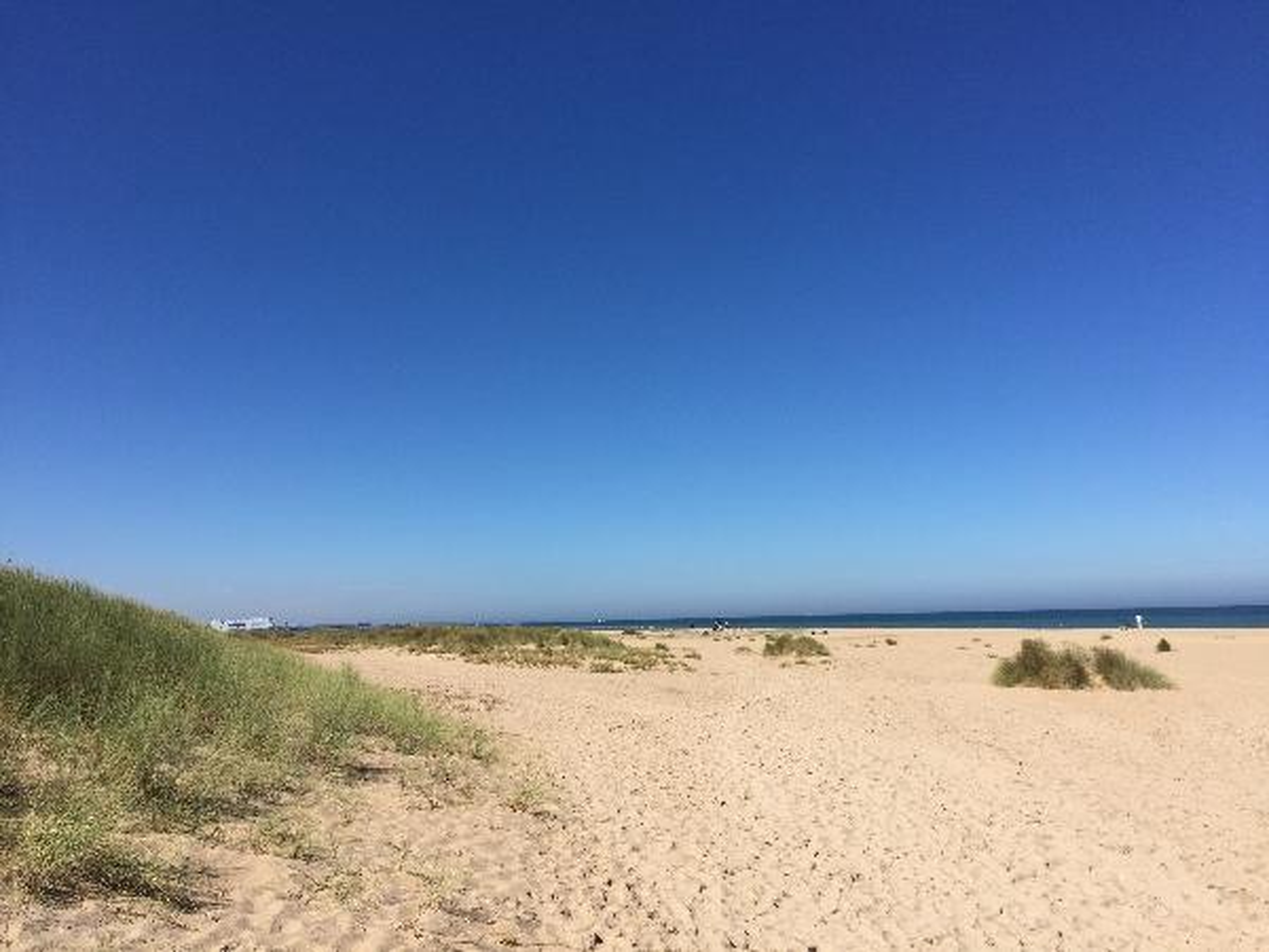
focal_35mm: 29
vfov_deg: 48.2
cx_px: 634
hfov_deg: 61.7
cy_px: 476
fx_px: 1063
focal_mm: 4.15
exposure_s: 1/3300
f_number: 2.2
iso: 32
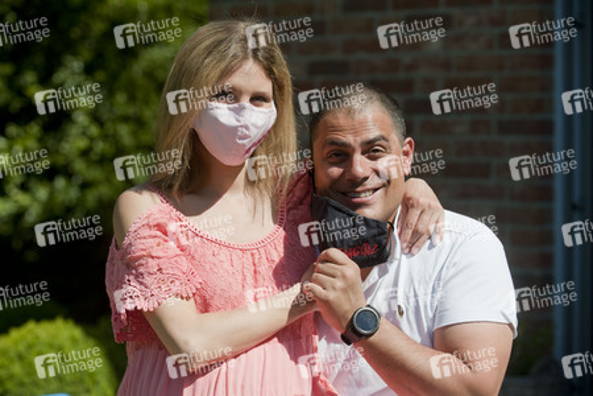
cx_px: 296
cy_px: 198
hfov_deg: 23.6
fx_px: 1417
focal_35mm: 86
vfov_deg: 15.9
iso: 200
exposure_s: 1/3200
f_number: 4.5
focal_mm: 86
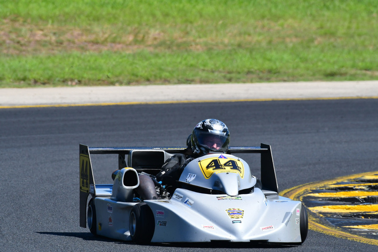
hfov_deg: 3.0
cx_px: 189
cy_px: 126
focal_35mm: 690
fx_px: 7247
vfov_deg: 2.0
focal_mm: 460
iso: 500
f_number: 11
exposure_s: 1/640
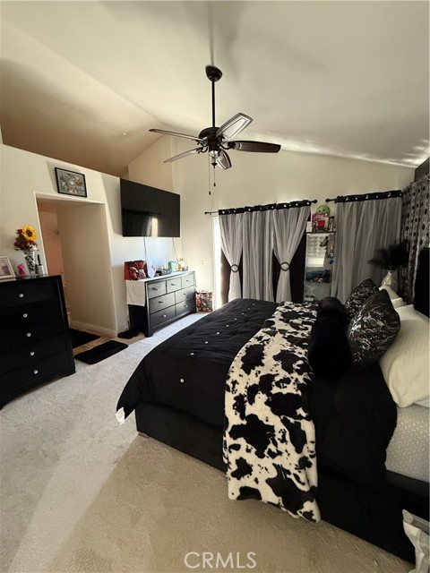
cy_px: 286
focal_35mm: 14
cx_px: 215
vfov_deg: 102.1
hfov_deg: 85.7
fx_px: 232
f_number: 2.2
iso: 500
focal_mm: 2.22
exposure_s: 1/60
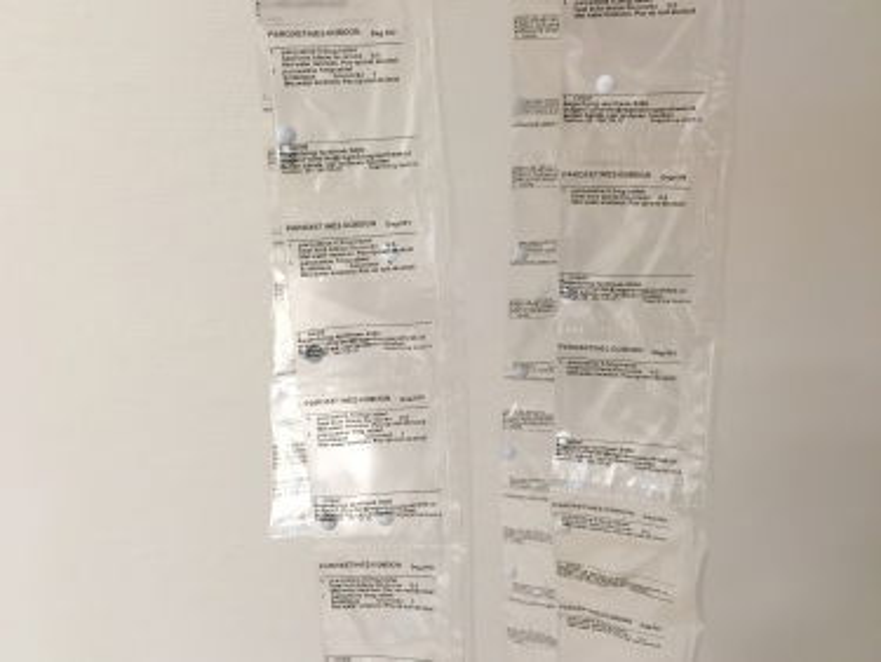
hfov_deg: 61.6
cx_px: 440
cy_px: 331
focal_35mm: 29
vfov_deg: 48.3
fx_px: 739
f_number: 2.2
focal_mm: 4.15
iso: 80
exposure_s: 1/33
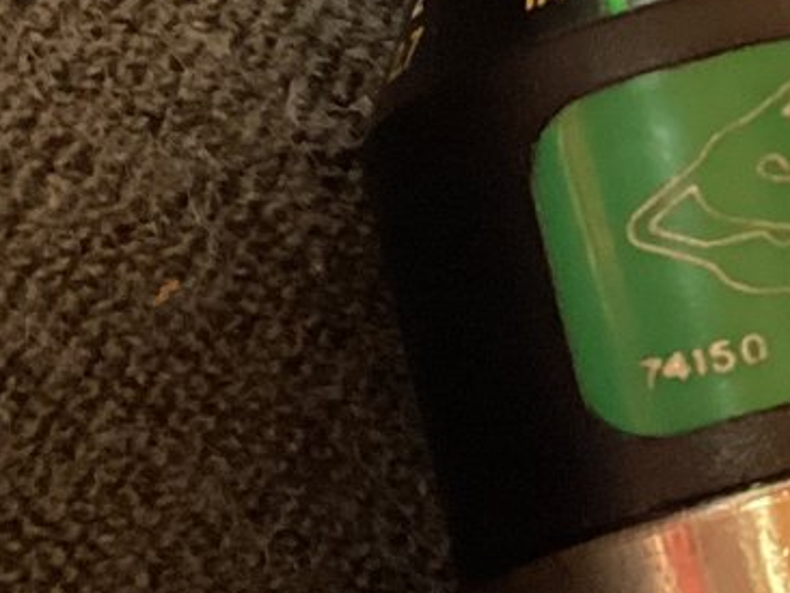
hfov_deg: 15.1
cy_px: 124
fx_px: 2923
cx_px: 787
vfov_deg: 11.6
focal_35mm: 128
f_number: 2.4
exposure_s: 1/33
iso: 400
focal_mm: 3.3
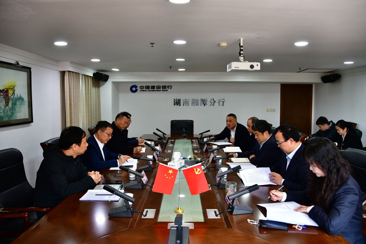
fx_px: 274
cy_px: 122
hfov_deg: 67.4
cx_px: 183
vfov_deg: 47.9
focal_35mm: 27
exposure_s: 1/30
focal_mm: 18
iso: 125
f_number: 3.5
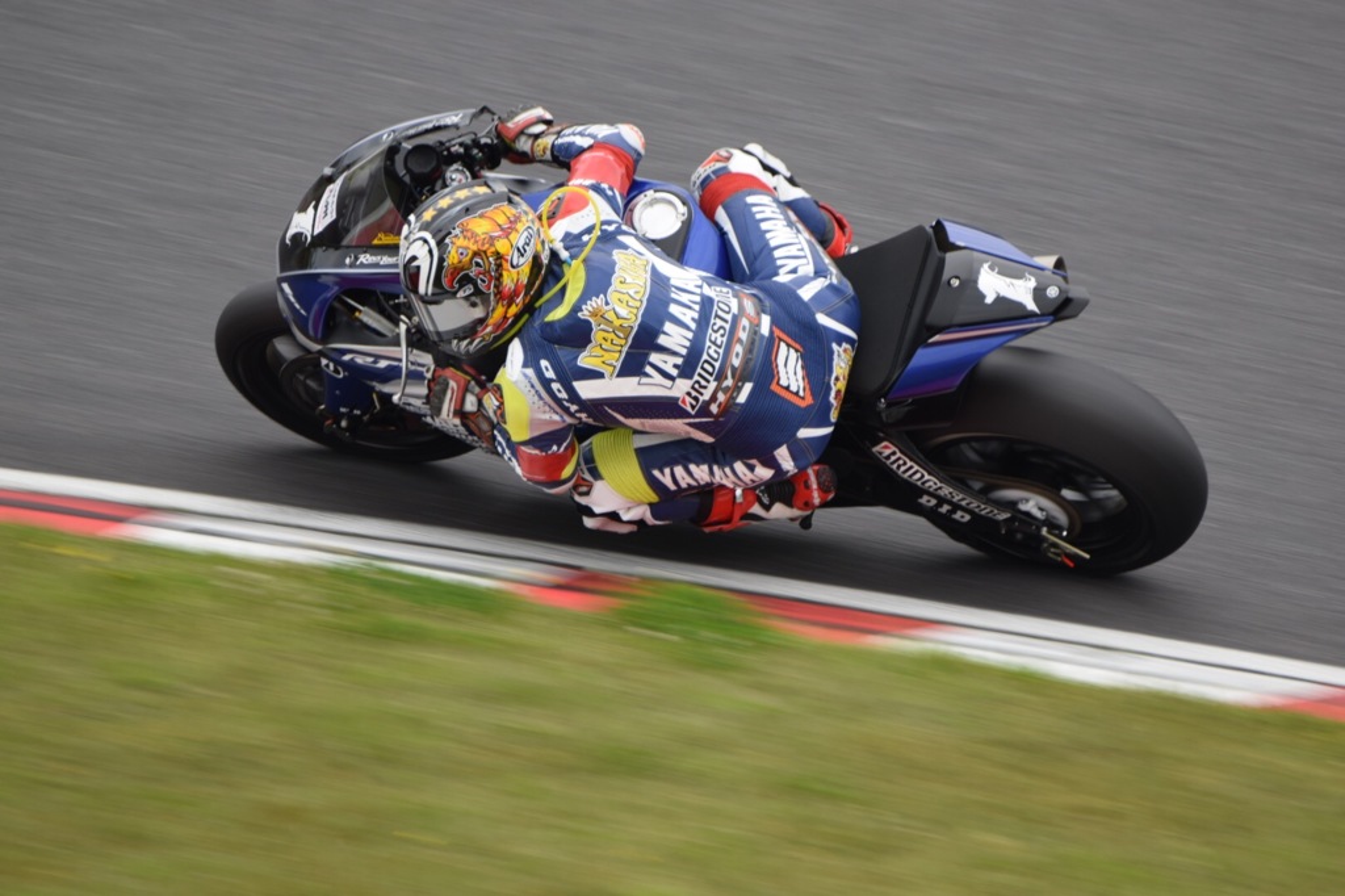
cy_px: 448
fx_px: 33612
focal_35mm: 900
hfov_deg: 2.3
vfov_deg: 1.5
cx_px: 672
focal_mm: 600
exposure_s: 1/160
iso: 100
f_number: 6.3
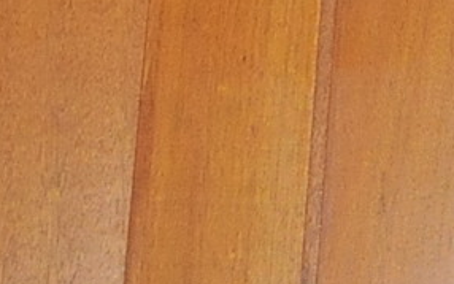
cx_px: 1622
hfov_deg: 6.5
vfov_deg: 4.8
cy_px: -90
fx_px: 3404
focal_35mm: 275
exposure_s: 1/60
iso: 1250
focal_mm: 24
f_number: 5.6
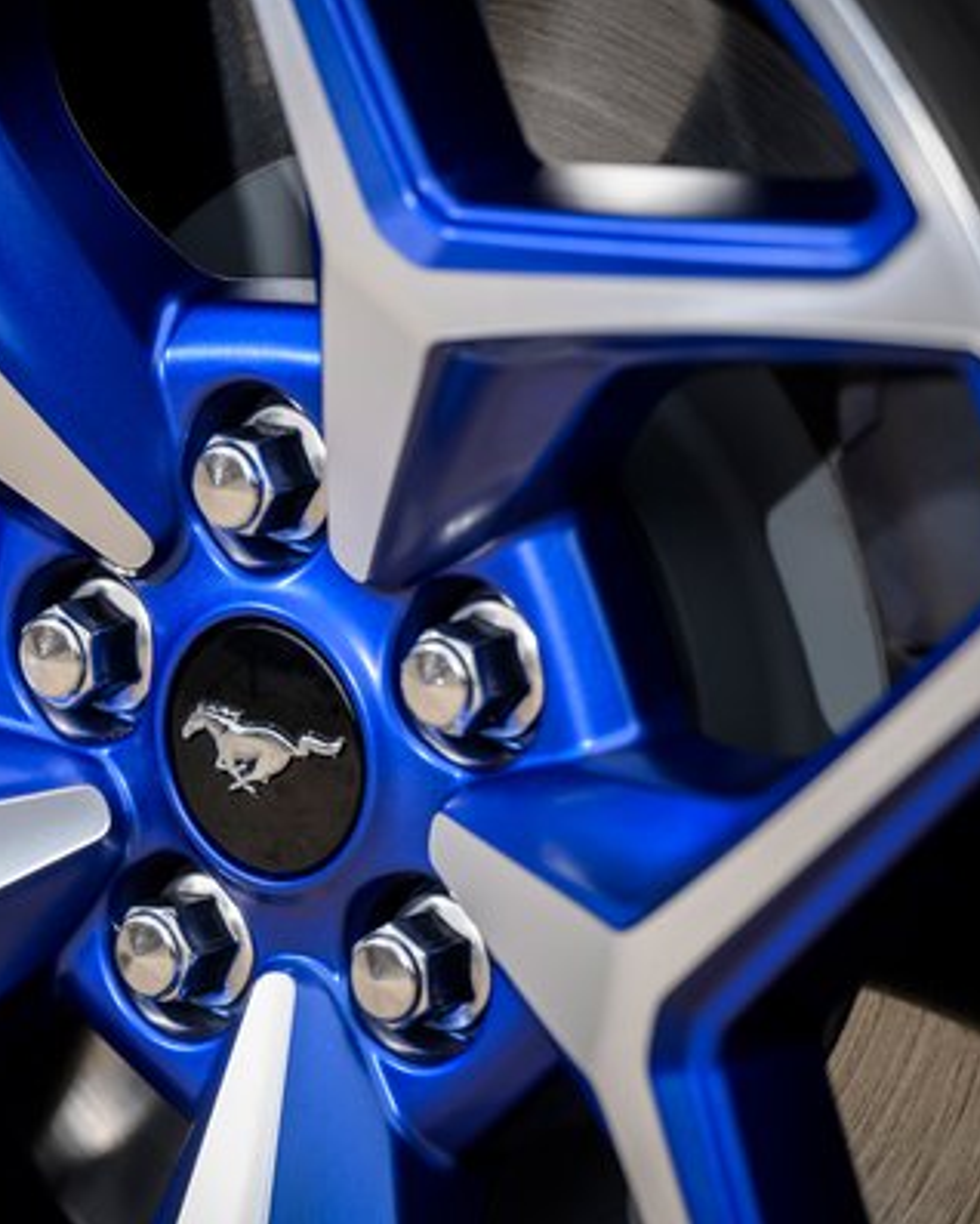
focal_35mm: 234
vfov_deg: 8.3
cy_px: 610
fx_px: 8477
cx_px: 216
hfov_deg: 6.6
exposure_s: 1/200
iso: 400
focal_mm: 165
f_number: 4
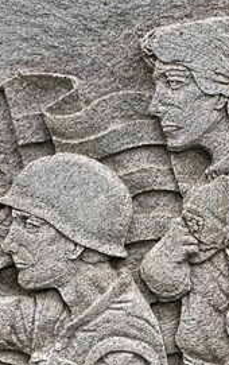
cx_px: 185
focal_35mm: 104
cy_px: 369
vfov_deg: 19.4
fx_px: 1036
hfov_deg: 12.6
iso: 32
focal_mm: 4.25
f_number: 1.8
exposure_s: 1/864
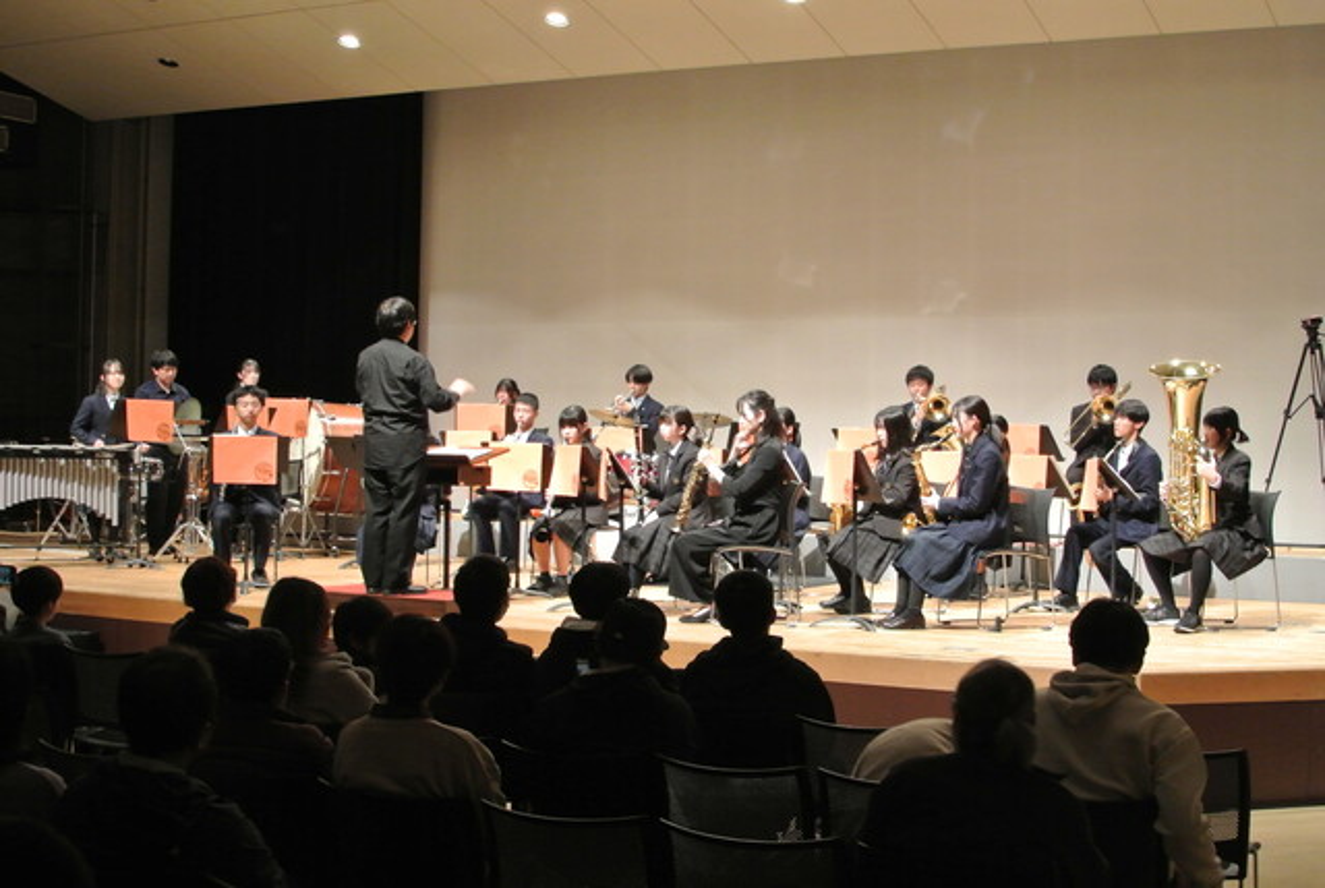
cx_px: 662
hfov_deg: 36.8
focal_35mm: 54
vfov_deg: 25.2
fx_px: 1991
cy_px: 444
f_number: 8
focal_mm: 20
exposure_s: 1/15
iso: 1600
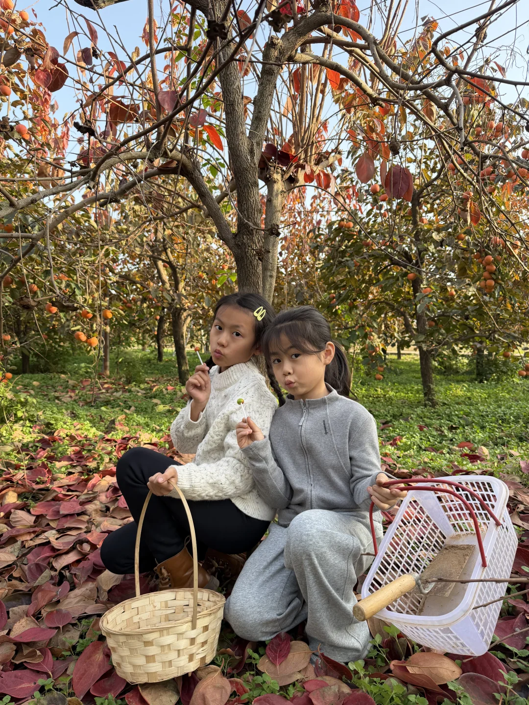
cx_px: 264
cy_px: 352
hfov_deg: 56.8
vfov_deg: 71.6
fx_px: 489
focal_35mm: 24
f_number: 1.78
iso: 100
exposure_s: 1/501
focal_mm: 6.76
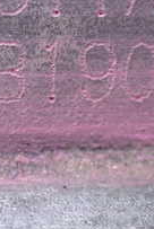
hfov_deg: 14.8
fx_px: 588
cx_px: 32
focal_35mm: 92
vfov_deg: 21.7
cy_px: 27
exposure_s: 1/125
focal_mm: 5.4
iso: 320
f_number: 2.3
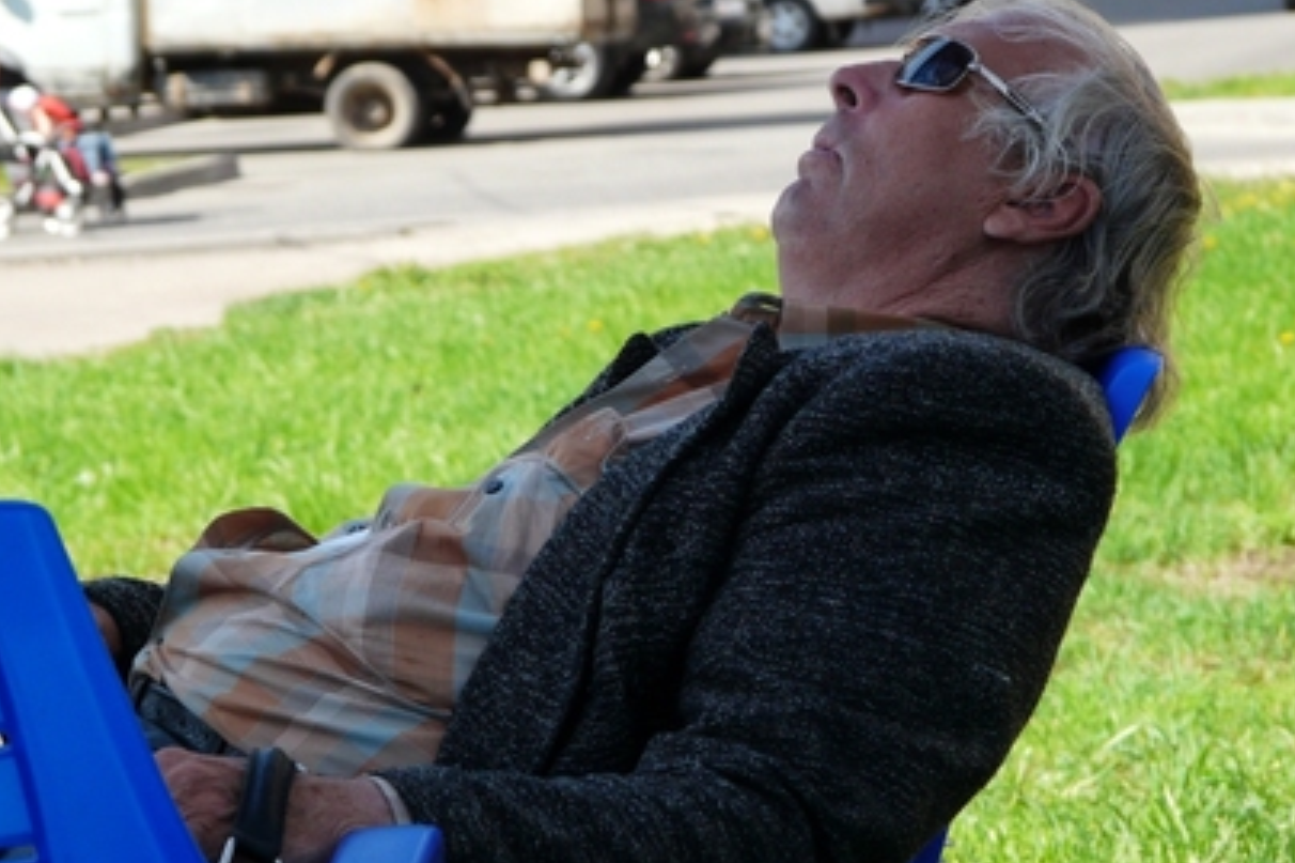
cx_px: 657
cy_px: 375
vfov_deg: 5.5
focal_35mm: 248
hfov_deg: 8.3
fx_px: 8917
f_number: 4.5
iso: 100
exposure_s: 1/250
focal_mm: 35.2
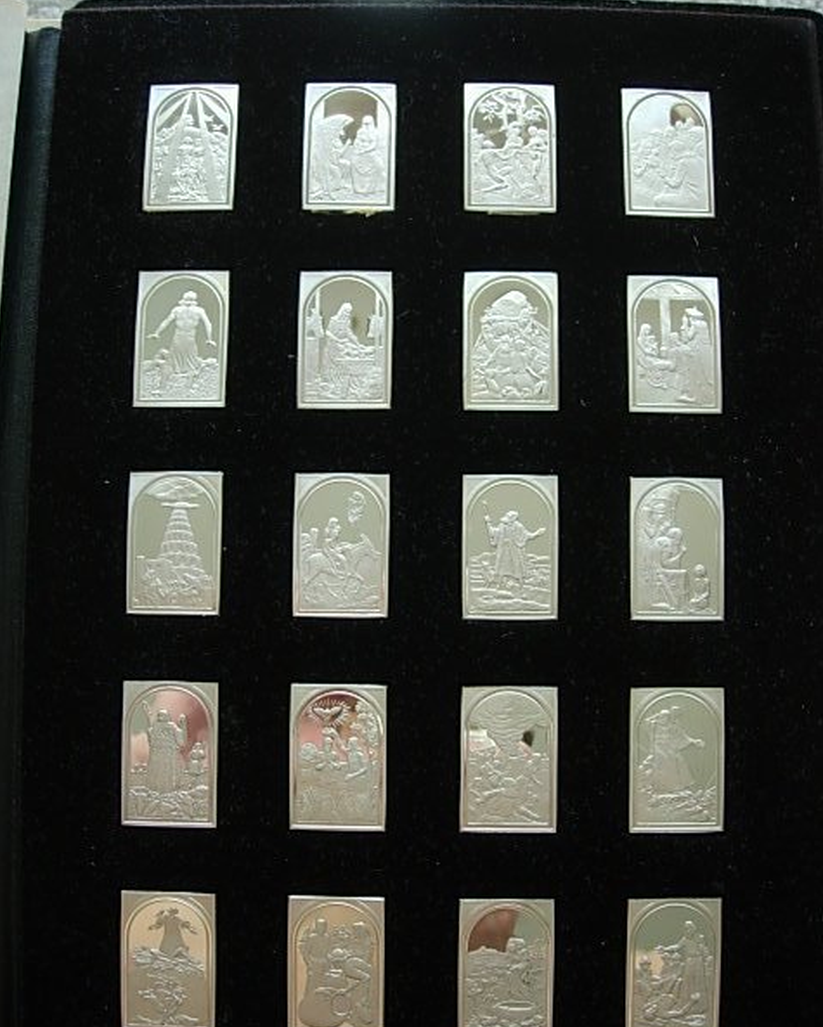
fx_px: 1217
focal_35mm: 40
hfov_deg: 37.4
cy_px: 547
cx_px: 412
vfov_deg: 45.7
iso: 64
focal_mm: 7.8
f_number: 2.8
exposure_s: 1/46.5
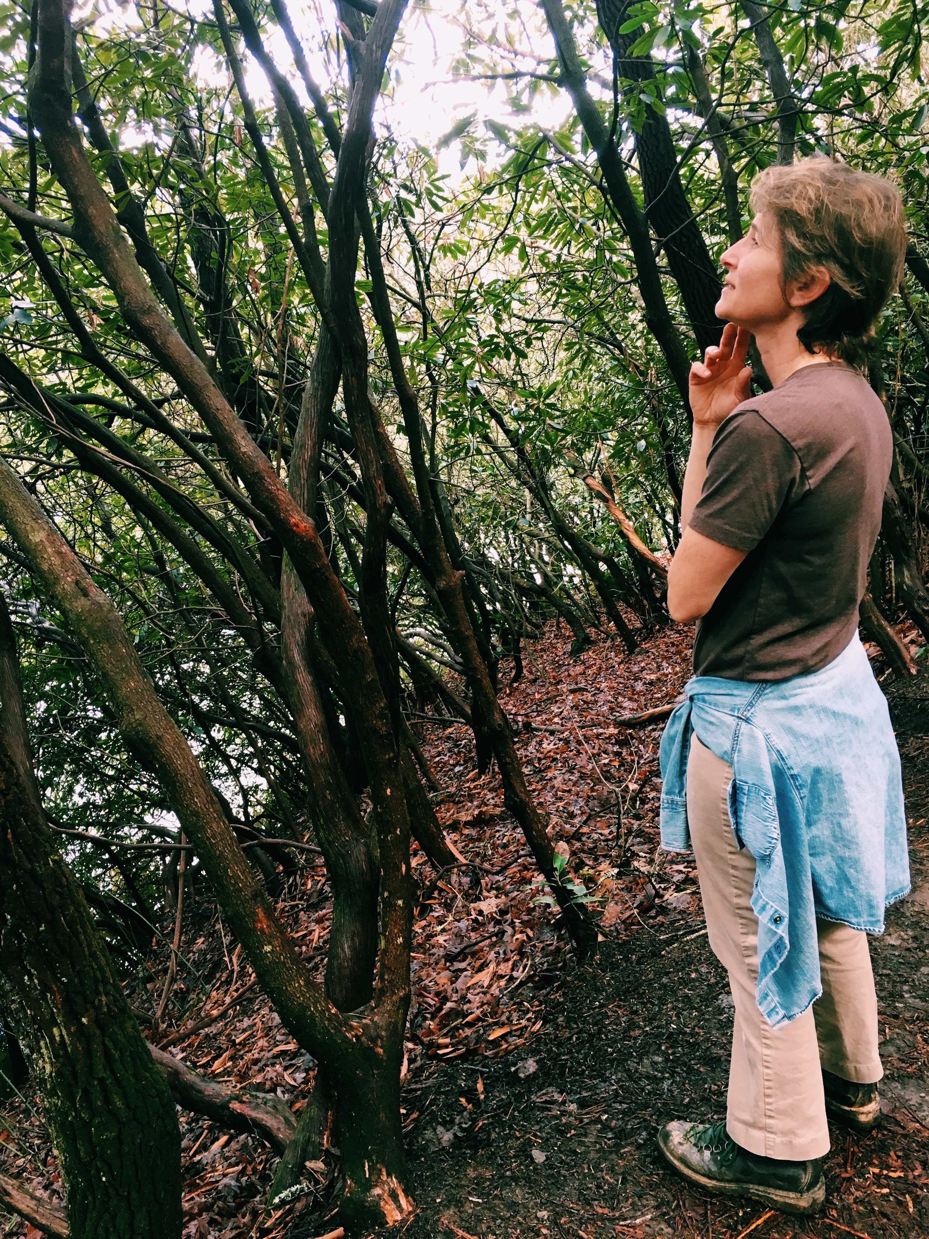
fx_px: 1038
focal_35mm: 29
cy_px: 620
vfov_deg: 61.7
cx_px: 464
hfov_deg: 48.2
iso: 40
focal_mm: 4.15
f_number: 2.2
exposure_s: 1/30
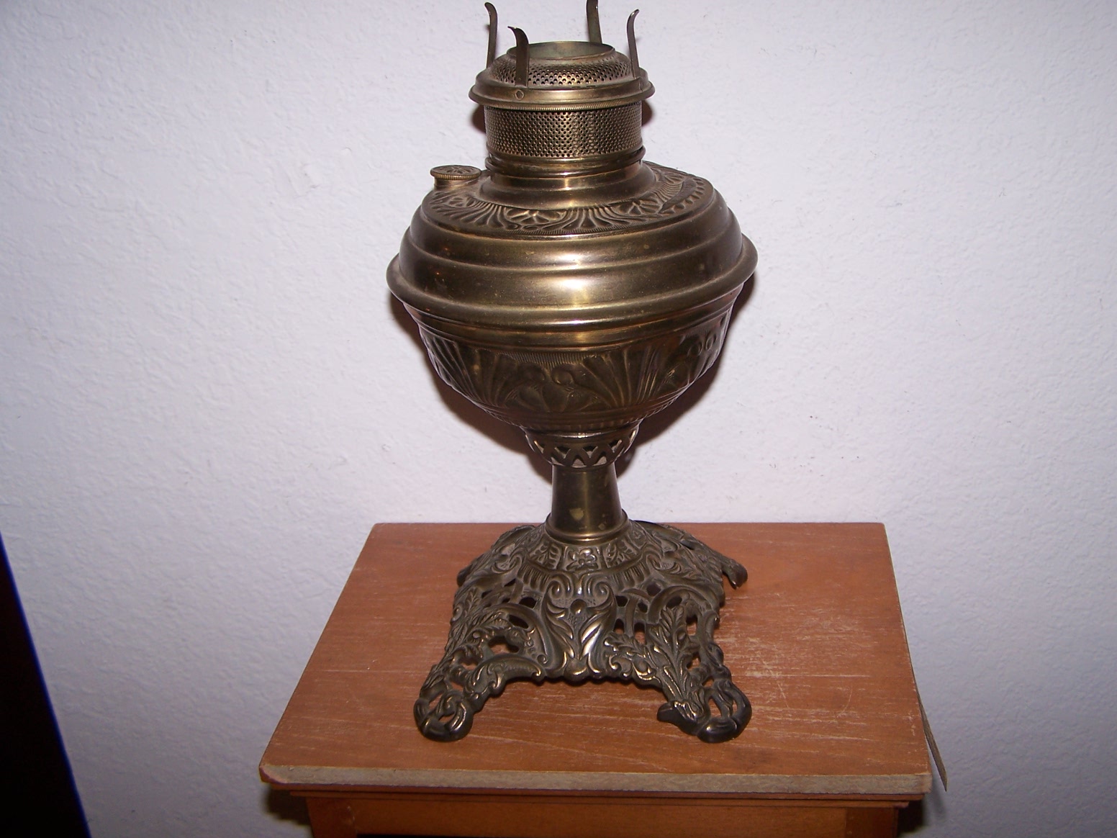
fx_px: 1226
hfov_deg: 49.0
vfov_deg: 37.7
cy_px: 419
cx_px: 558
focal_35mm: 38
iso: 80
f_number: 2.8
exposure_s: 1/60
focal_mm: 6.3
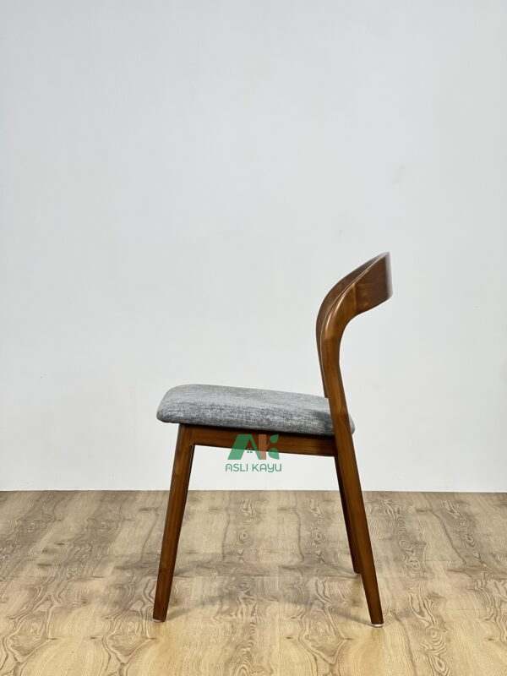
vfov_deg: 25.3
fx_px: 1504
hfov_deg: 19.1
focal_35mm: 77
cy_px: 338
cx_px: 254
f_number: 2.8
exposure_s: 1/100
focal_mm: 9
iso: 200
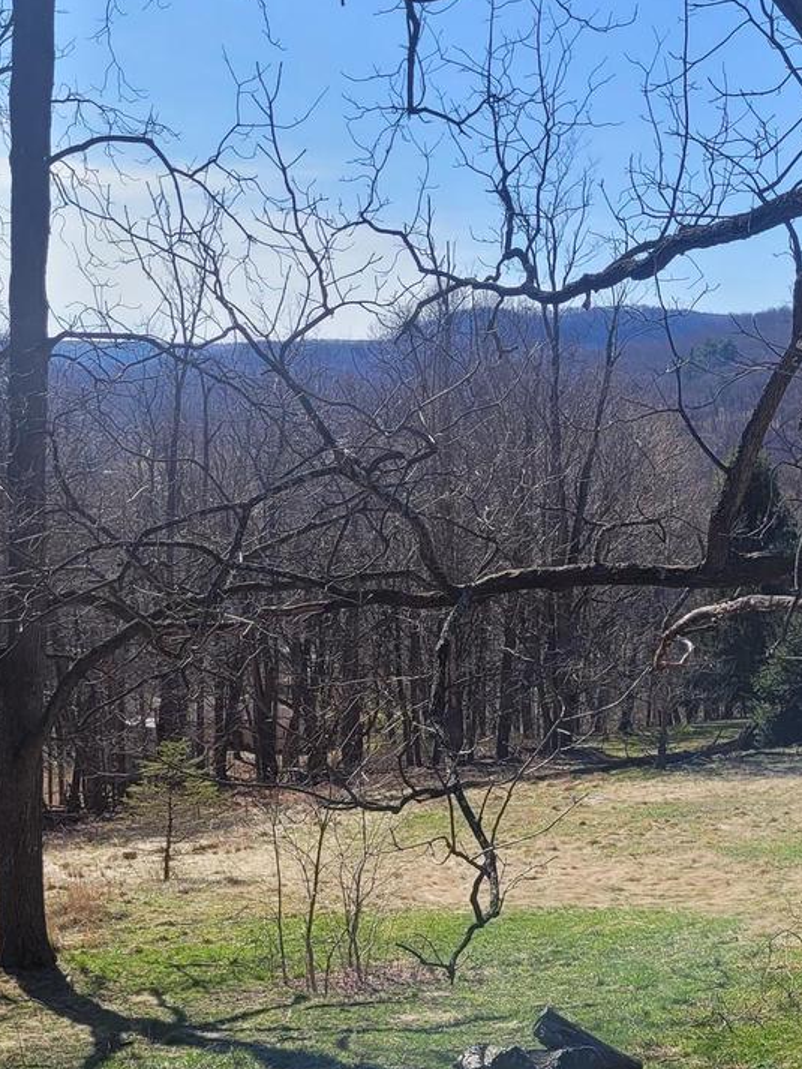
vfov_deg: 34.0
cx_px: 474
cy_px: 709
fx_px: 1729
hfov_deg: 26.1
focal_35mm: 56
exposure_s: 1/2643
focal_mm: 5.4
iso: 40
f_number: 1.8
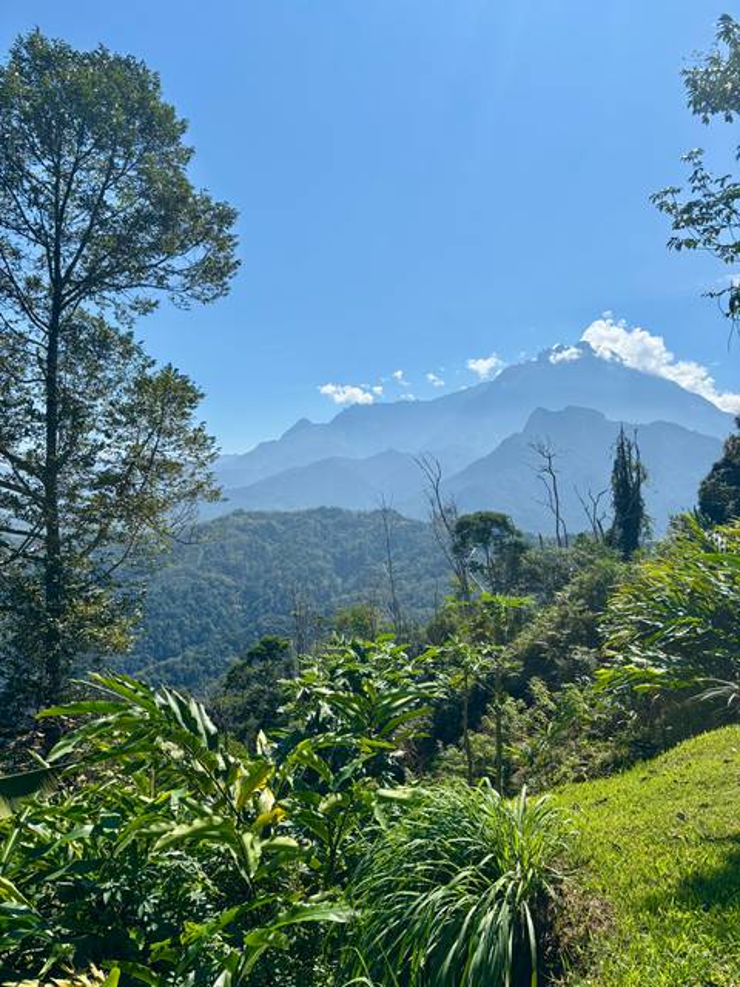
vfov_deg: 67.3
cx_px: 370
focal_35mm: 26
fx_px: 741
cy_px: 494
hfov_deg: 53.1
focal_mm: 5.96
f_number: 1.6
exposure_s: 1/5348
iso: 50
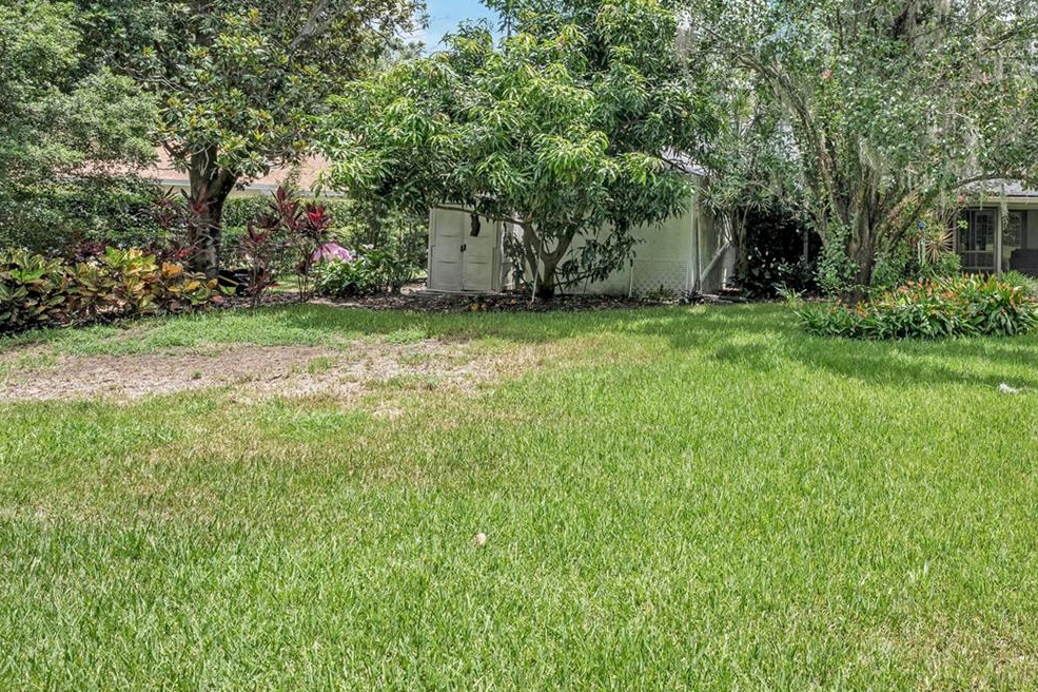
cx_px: 815
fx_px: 749
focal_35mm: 26
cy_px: 200
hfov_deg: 64.0
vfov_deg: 48.2
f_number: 9
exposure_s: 1/125
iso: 100
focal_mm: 16
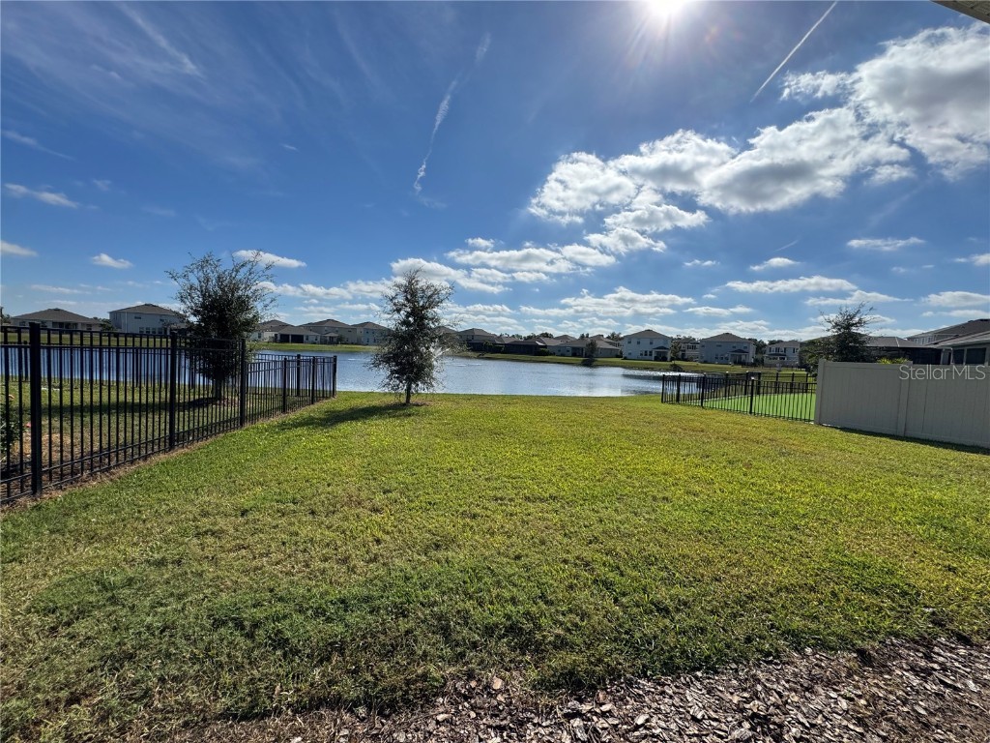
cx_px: 495
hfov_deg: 102.1
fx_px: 400
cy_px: 372
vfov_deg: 85.7
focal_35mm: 14
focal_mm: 2.22
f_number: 2.2
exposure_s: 1/3906
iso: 40
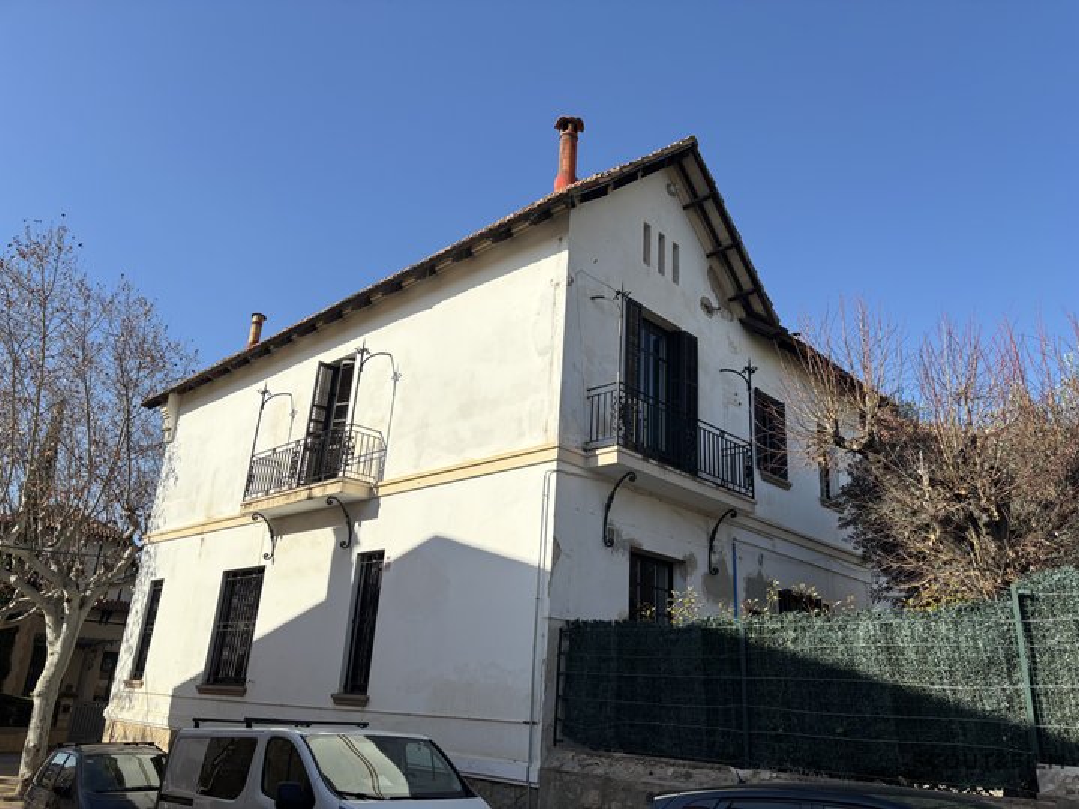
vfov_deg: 53.1
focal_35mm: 26
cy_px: 404
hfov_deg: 67.3
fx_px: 810
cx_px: 540
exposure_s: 1/3788
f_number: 1.6
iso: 50
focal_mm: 5.96
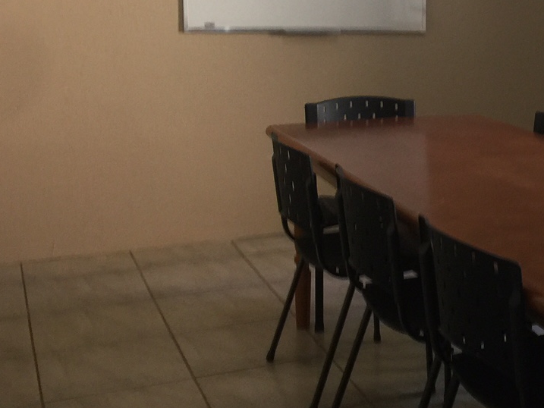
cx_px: 541
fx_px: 1037
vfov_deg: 22.2
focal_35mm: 66
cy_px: 130
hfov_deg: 27.7
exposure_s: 1/30
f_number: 2.2
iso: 50
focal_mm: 4.15
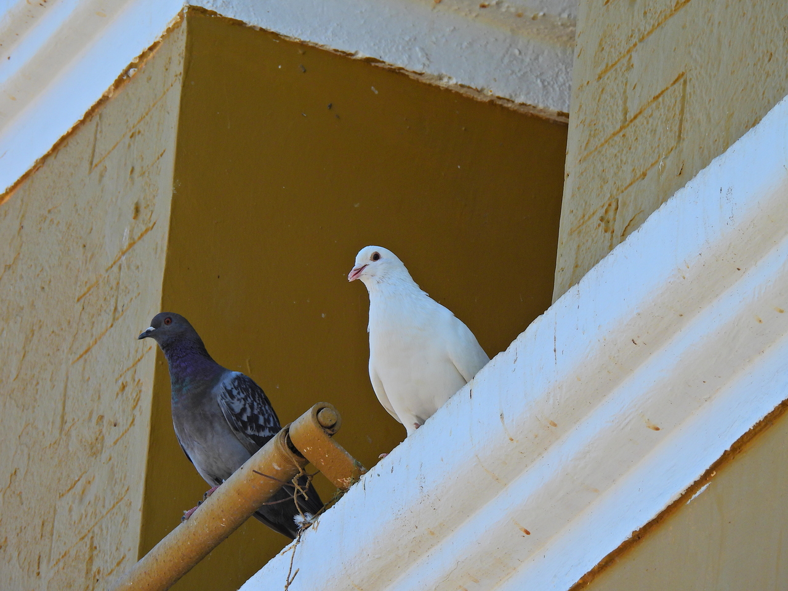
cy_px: 296
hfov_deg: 3.6
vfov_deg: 2.7
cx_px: 394
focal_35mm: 550
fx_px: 12520
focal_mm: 98.1
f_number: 5
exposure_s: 1/250
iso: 100
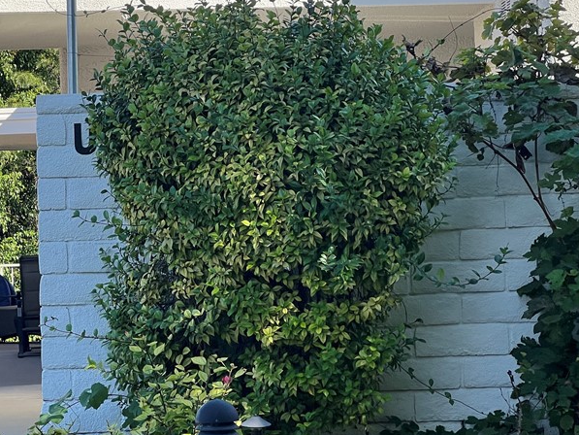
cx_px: 215
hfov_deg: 14.9
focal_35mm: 132
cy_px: 253
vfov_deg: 11.2
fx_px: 2208
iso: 32
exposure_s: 1/283
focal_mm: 9
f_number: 2.8
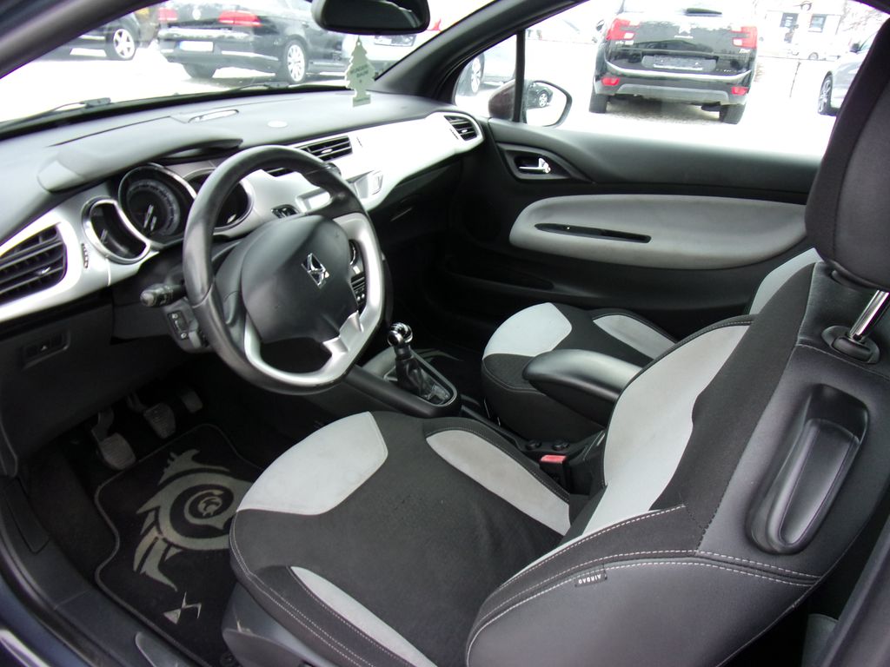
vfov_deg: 56.8
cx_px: 445
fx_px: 617
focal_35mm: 24
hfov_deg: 71.6
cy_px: 334
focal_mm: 4.3
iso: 101
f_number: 3.3
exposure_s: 1/34
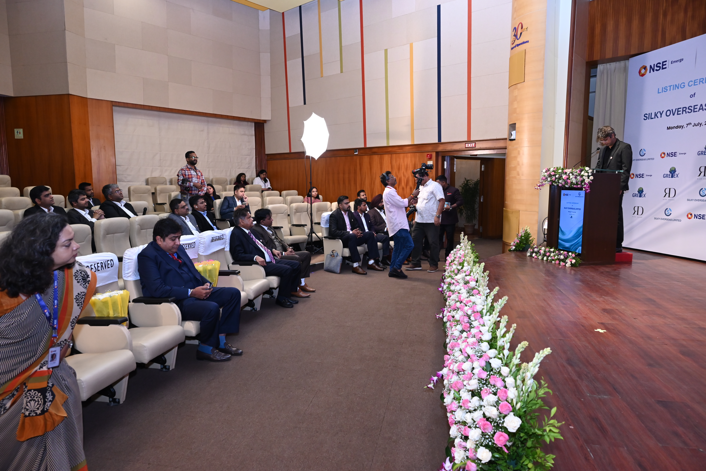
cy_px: 236
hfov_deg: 73.7
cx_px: 353
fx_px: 471
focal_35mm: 24
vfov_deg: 53.2
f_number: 5.6
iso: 1600
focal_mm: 24
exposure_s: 1/125
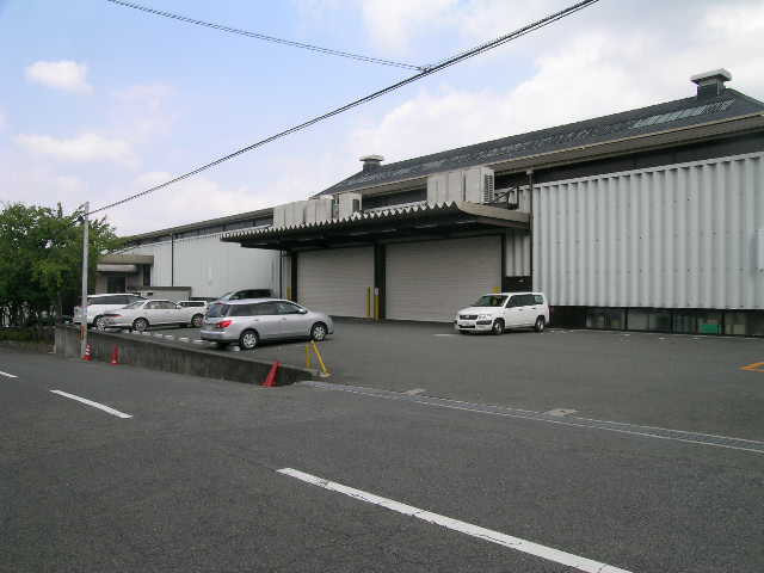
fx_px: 618
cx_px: 382
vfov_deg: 49.7
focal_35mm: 28
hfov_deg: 63.4
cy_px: 286
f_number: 6.3
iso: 50
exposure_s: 1/200
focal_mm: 5.8
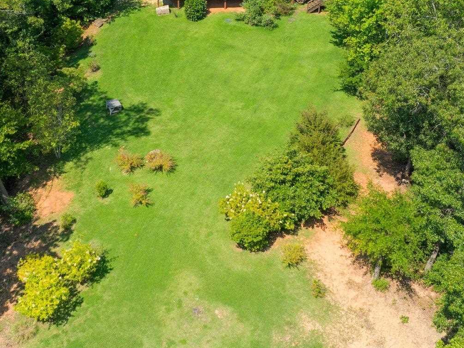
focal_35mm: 49
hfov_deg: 38.8
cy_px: 82
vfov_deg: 29.1
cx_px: 192
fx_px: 656
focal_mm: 12.29
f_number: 4.5
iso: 100
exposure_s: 1/60
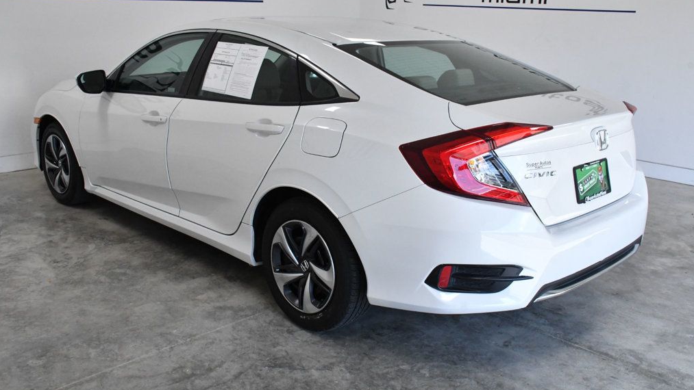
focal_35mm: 36
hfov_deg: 55.3
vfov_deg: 32.8
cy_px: 172
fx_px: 663
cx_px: 349
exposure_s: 1/500
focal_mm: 23
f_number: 11
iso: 2500
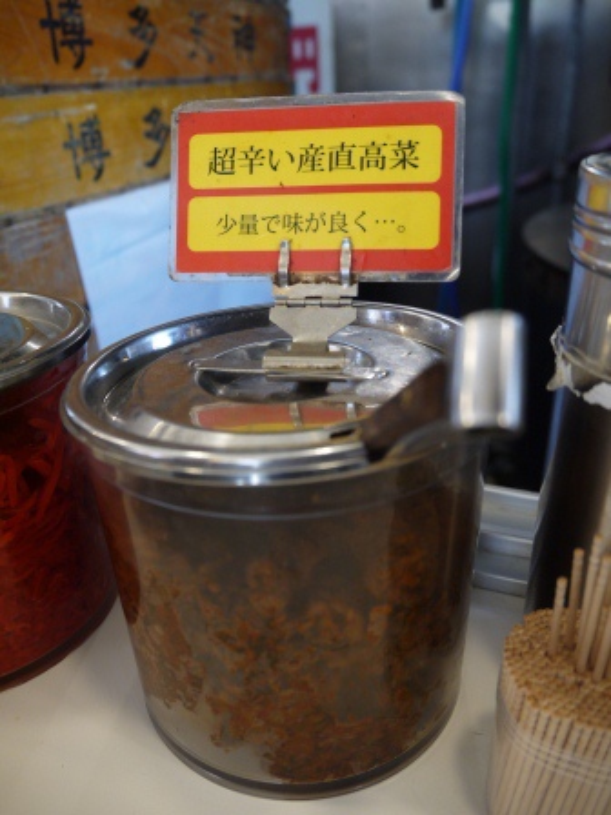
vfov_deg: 60.0
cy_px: 408
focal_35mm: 30
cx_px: 306
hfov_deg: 46.8
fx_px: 706
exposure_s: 1/60
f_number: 3.6
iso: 500
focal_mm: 15
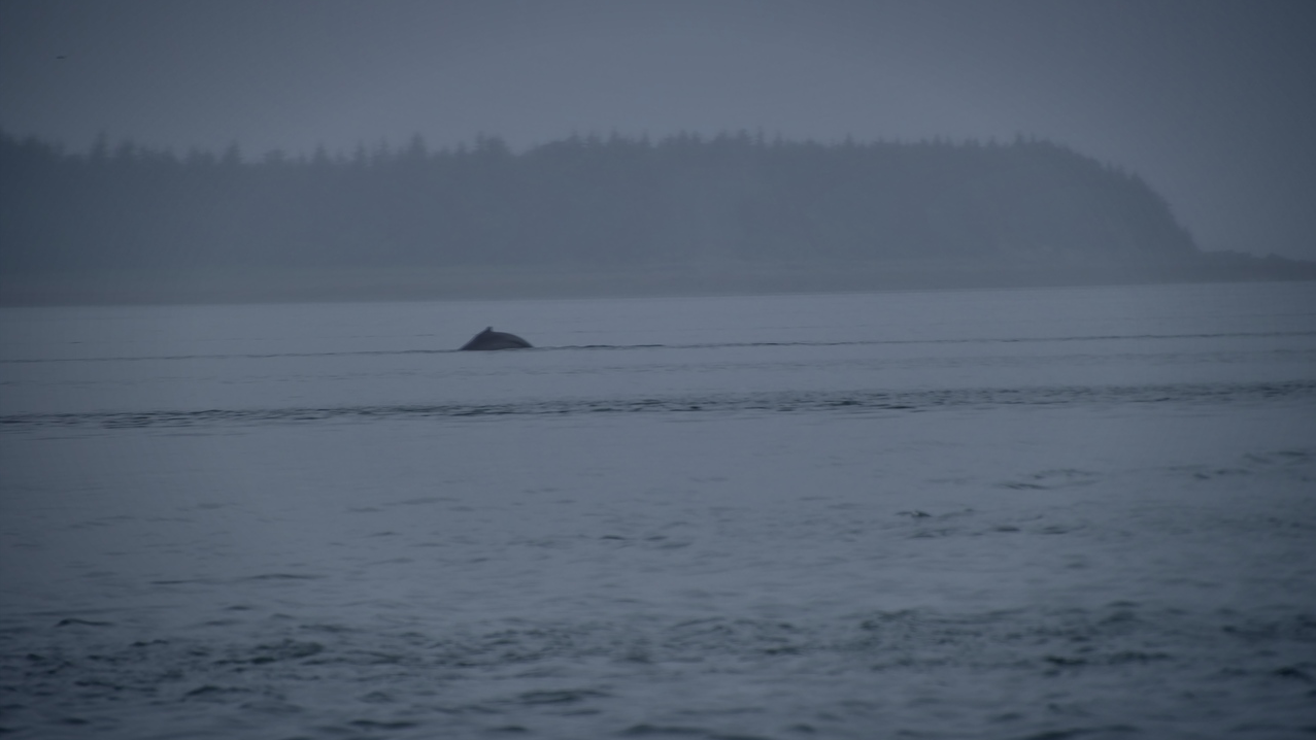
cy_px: 346
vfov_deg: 3.9
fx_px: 10991
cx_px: 659
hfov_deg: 6.9
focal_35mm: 315
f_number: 5.6
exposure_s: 1/640
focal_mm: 300
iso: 100
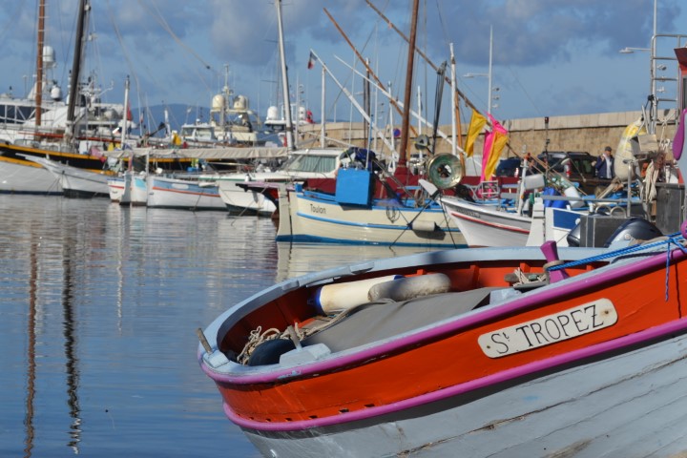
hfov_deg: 19.5
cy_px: 229
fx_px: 2004
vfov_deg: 13.0
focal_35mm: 105
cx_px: 344
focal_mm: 70
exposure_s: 1/250
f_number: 8
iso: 100
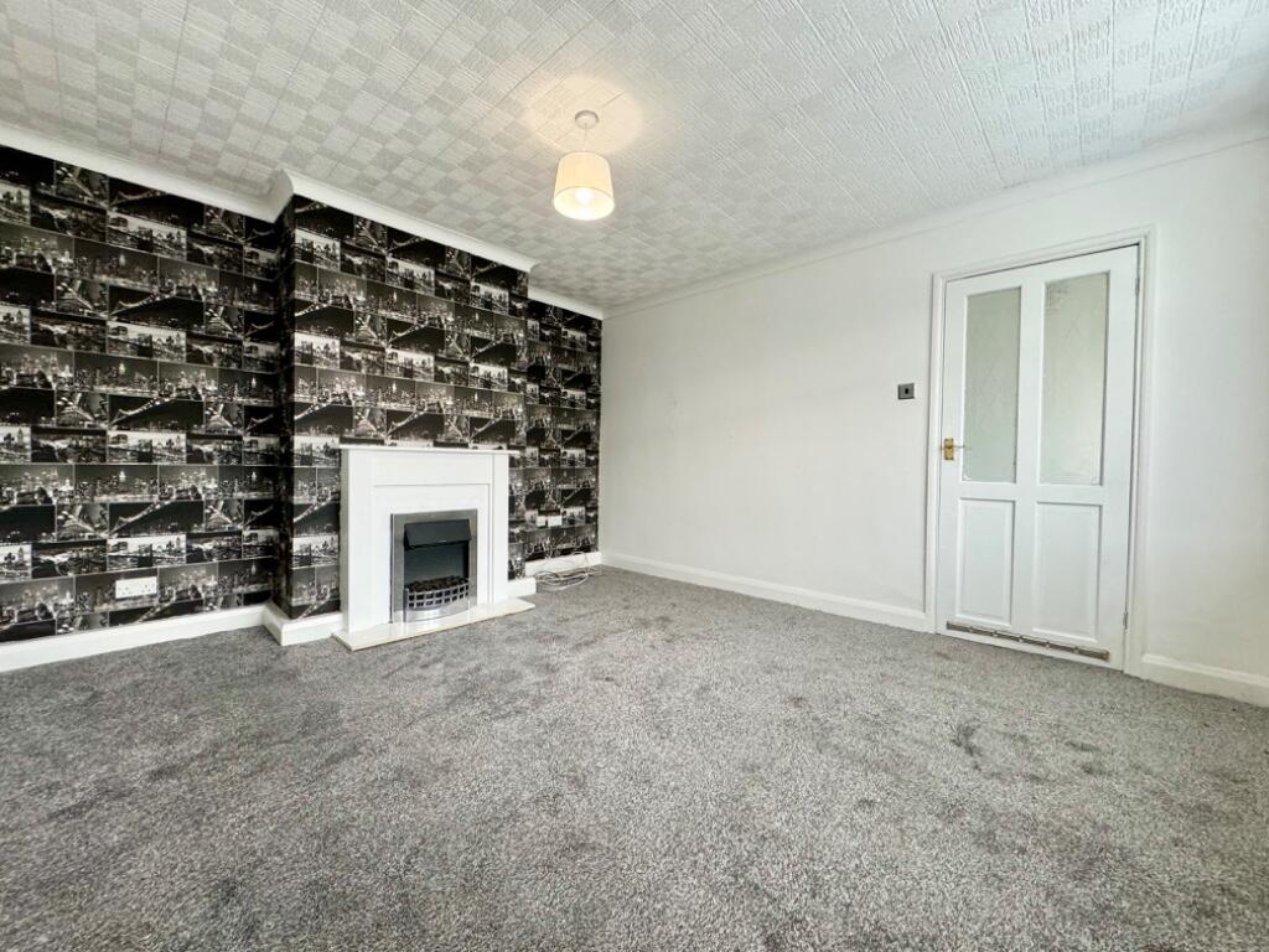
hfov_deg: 102.1
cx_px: 634
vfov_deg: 85.7
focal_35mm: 14
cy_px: 476
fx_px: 513
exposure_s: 1/97
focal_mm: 2.22
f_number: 2.2
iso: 320
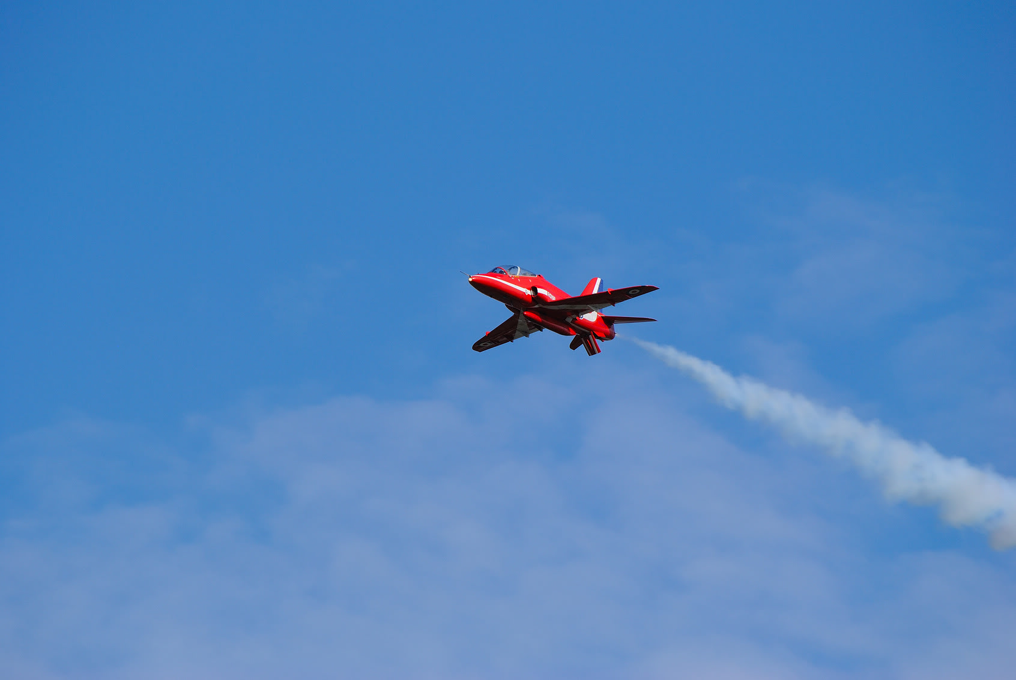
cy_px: 340
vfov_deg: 4.6
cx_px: 508
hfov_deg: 6.9
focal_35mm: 300
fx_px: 8478
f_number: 9
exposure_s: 1/400
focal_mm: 200
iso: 100
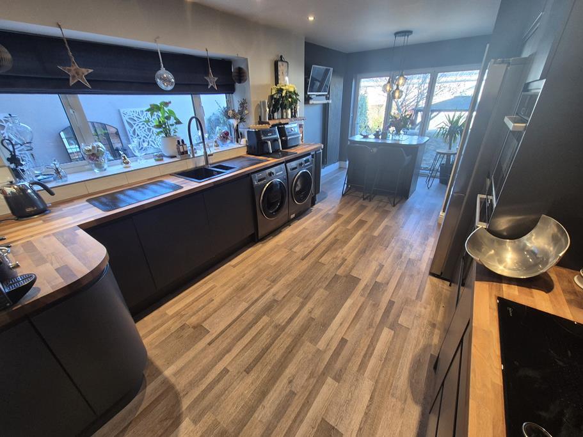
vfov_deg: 89.9
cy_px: 218
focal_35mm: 13
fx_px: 219
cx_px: 292
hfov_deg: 106.2
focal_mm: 2.2
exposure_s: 1/50
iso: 160
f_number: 2.2
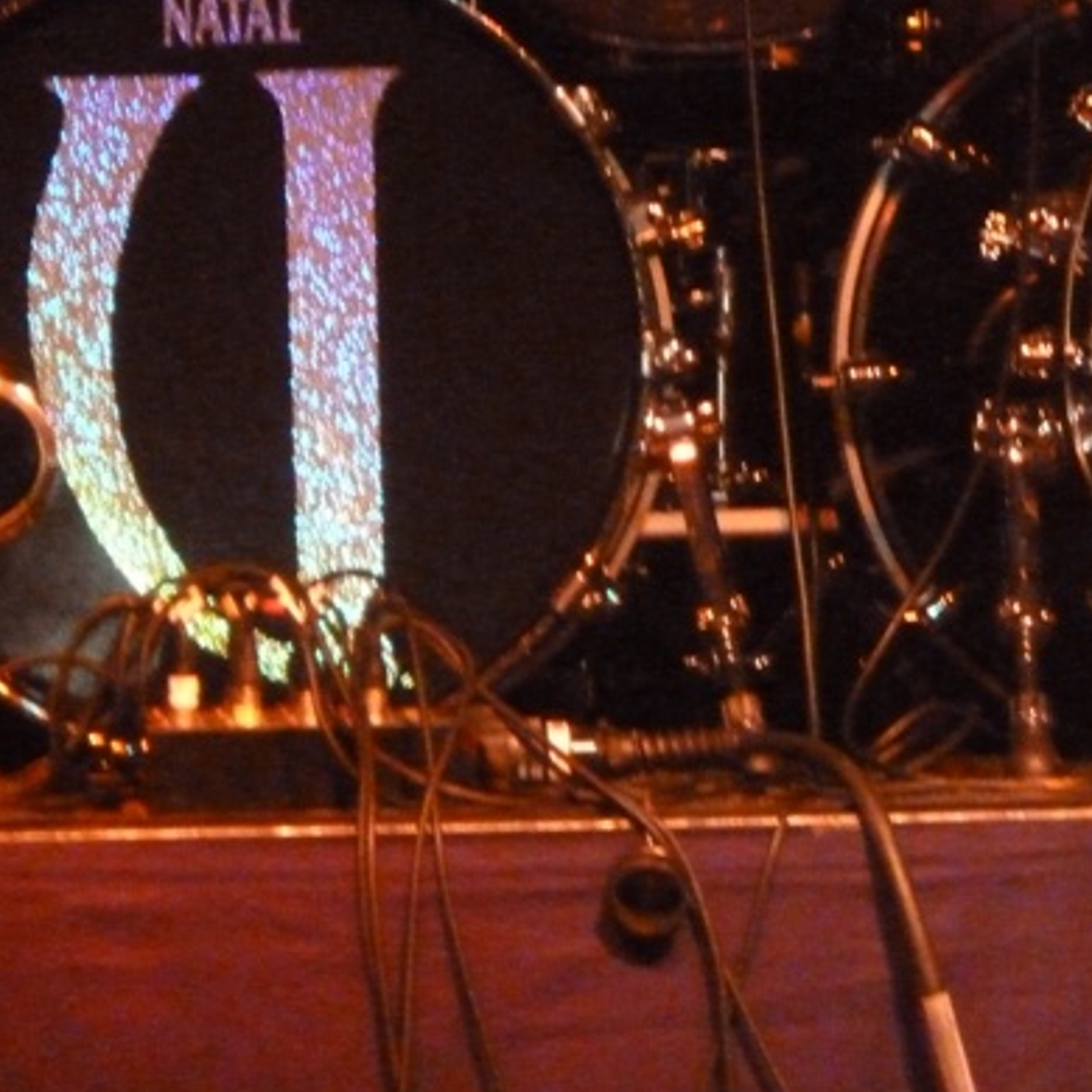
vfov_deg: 5.1
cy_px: 297
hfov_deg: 5.1
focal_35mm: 341
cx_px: 843
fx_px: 12170
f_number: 4.5
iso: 1600
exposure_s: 1/8
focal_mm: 32.1
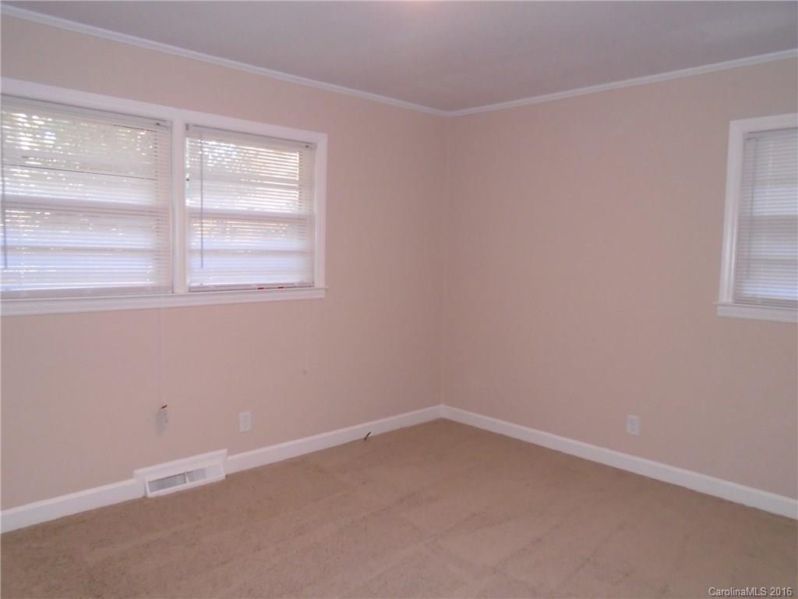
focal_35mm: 26
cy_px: 300
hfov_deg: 67.3
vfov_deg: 53.1
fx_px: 599
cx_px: 399
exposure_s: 1/30
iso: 400
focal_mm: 4.6
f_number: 3.2
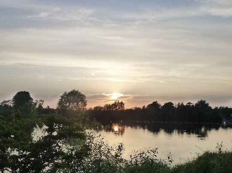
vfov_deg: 38.0
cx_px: 130
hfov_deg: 50.0
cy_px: 120
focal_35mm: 37
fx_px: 248
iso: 250
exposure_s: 1/640
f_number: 4
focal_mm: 4.3
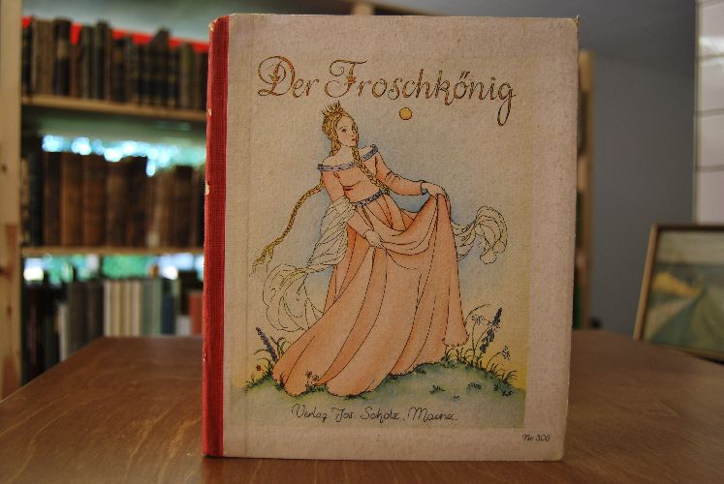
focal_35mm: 34
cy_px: 242
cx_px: 362
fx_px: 695
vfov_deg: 38.5
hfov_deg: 55.1
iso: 200
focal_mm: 23
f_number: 3.8
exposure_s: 1/30
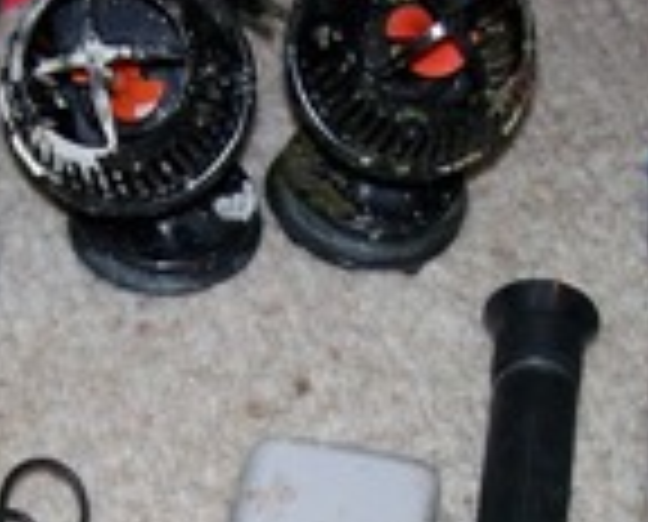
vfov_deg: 13.3
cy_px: 522
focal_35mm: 115
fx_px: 2211
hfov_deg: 16.7
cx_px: 266
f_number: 2.8
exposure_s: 1/60
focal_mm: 6.3
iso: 160
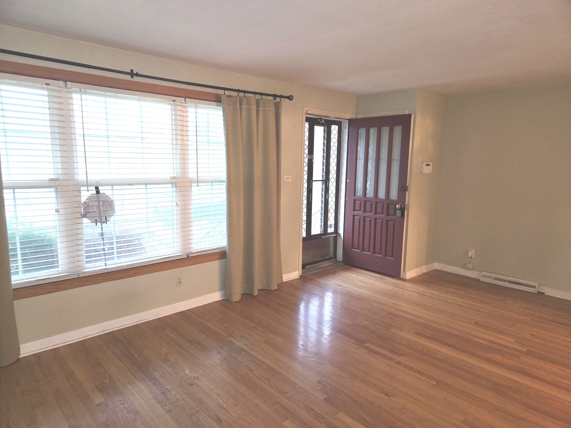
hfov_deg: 73.9
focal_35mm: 23
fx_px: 379
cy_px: 214
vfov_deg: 58.9
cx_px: 286
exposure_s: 1/24
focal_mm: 5.4
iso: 125
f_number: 1.8
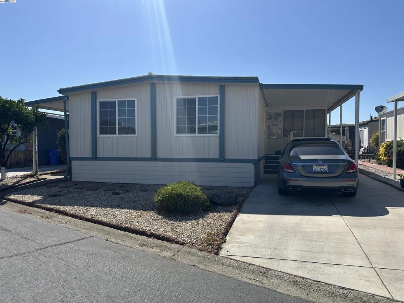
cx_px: 202
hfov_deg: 71.6
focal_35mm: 24
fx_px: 280
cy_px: 152
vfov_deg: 56.8
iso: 80
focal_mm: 6.86
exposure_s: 1/6211
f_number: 1.78
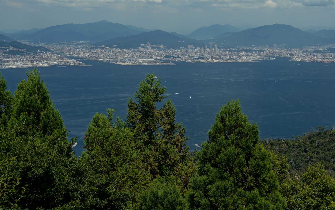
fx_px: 867
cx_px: 194
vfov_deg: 13.7
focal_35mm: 95
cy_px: 62
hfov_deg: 21.8
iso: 100
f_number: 9
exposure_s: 1/200
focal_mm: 70
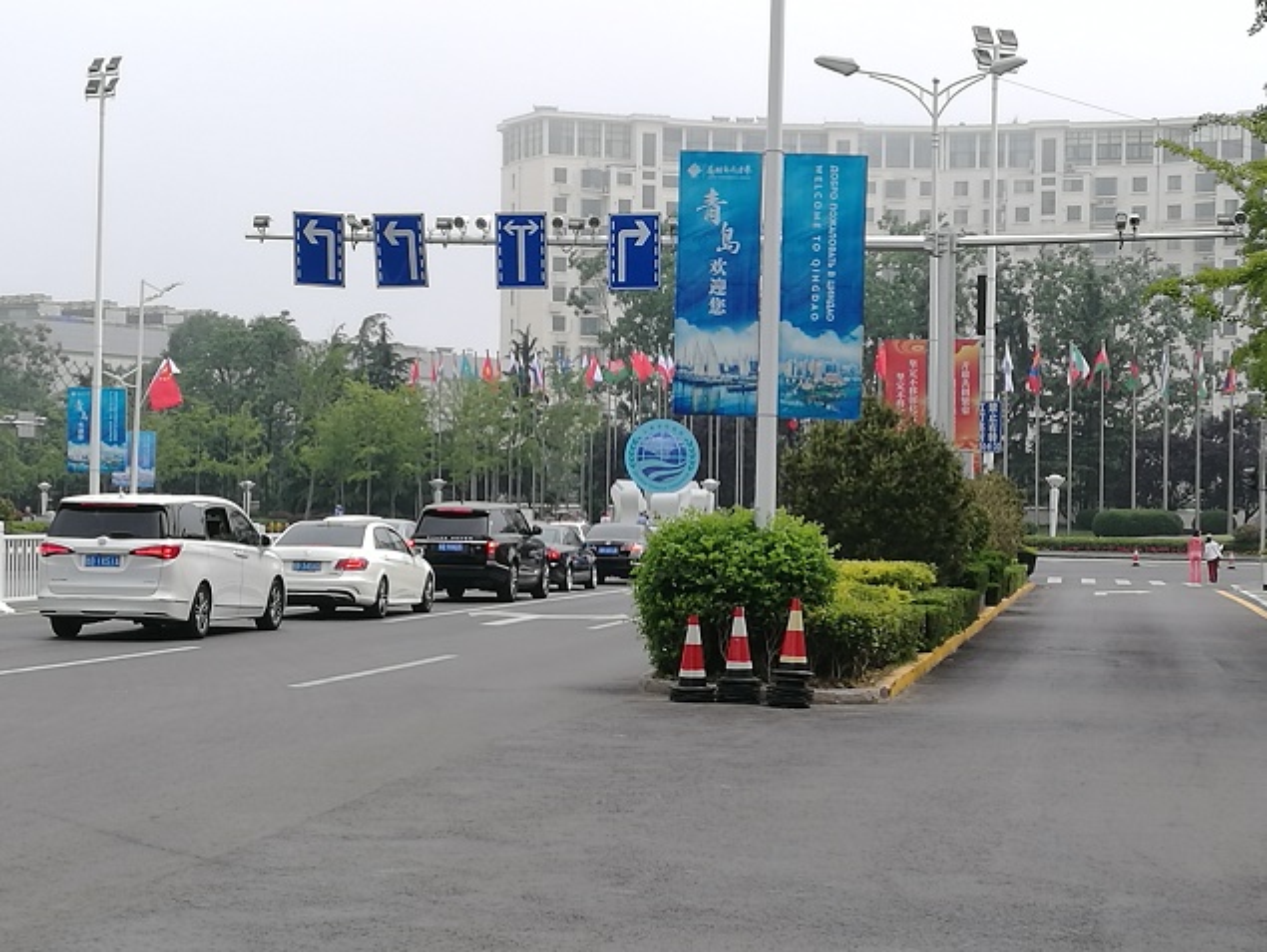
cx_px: 634
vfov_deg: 18.5
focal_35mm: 80
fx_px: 2930
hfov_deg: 24.4
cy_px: 476
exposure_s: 1/834
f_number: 2.2
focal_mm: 4.5
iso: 50
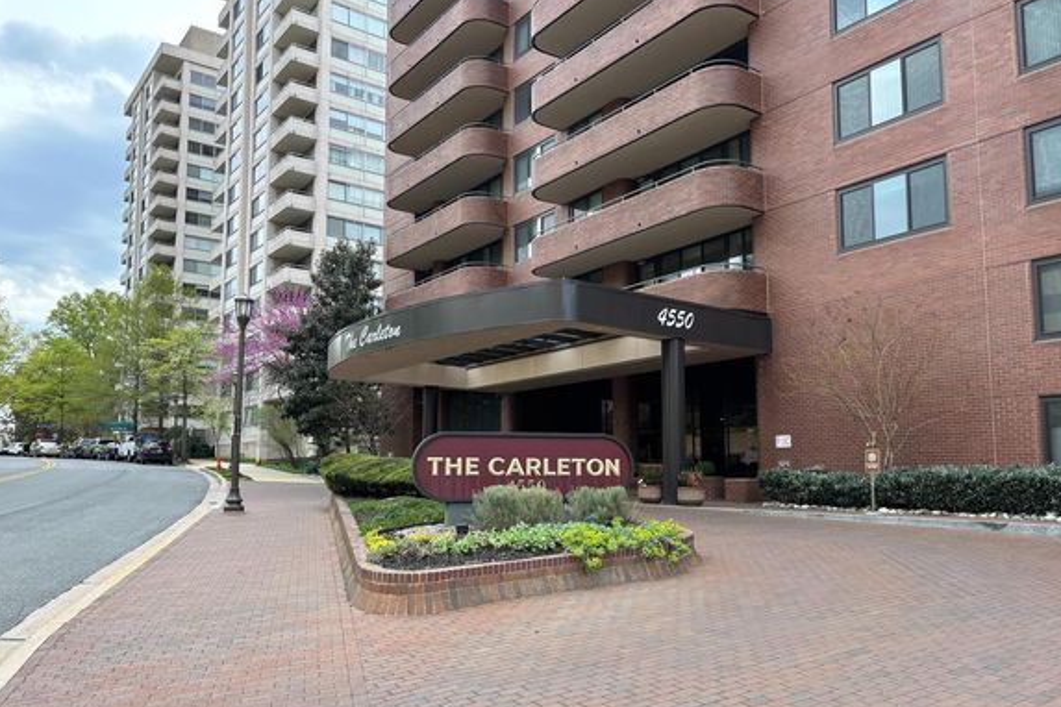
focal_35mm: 28
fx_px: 825
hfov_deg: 65.5
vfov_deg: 46.3
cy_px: 395
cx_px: 544
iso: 50
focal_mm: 5.96
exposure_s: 1/615
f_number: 1.6
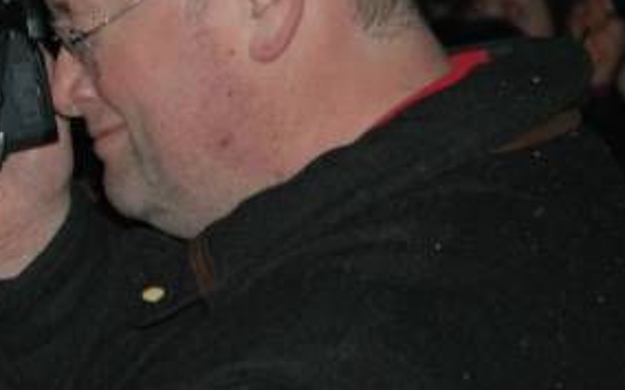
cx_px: 172
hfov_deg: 9.2
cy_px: 79
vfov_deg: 5.8
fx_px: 3863
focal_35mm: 227
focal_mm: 70
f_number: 4.5
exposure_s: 1/60
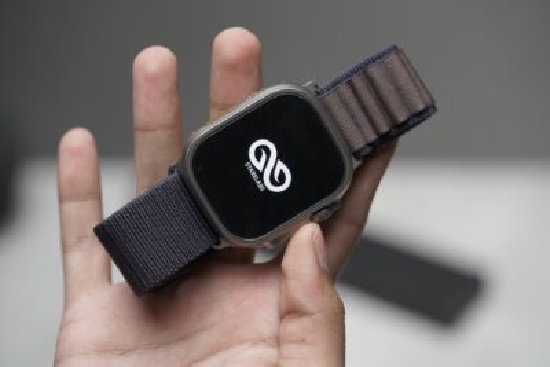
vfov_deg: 15.2
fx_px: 1375
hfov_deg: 22.6
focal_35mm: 90
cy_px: 184
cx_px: 275
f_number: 4
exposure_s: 1/200
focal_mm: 90
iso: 4000
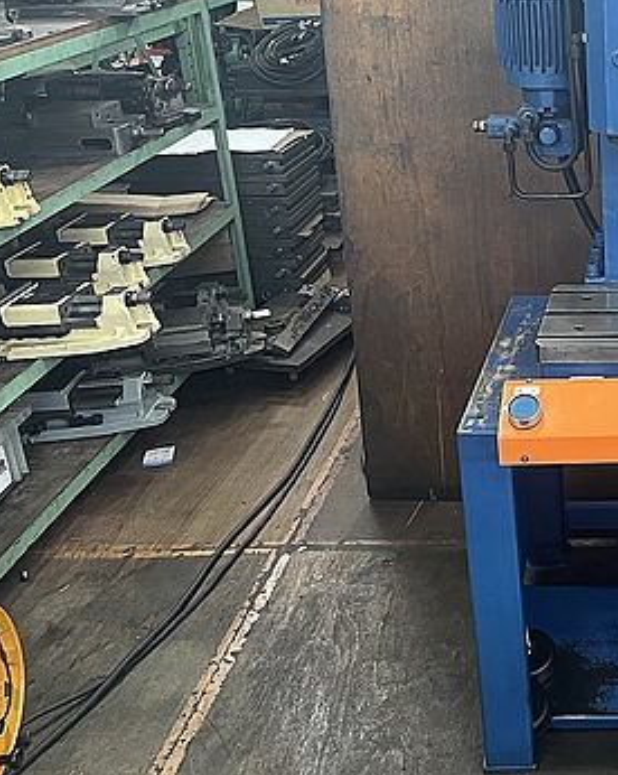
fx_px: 1076
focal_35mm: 47
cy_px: 244
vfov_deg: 39.0
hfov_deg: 28.7
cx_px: 696
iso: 125
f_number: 1.6
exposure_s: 1/60
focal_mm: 5.1
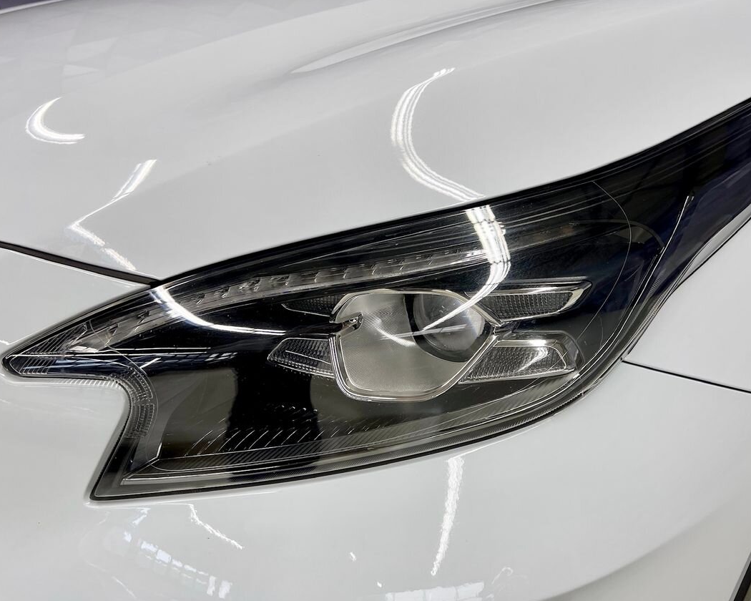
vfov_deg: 49.9
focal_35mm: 29
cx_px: 397
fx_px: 645
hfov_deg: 60.4
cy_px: 283
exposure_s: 1/121
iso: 64
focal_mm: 5.7
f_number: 1.5
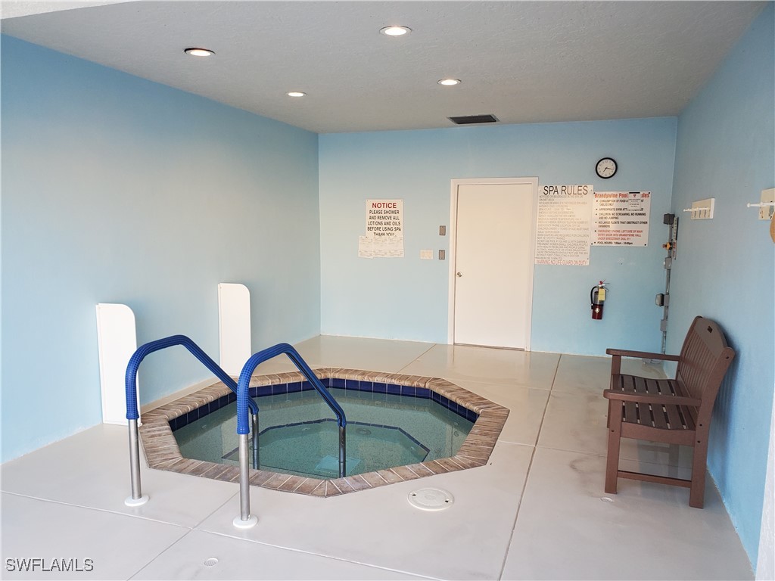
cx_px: 388
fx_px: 582
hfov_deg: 67.3
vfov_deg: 53.1
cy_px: 290
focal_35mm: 26
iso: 100
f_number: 2.4
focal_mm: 4.3
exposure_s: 1/120
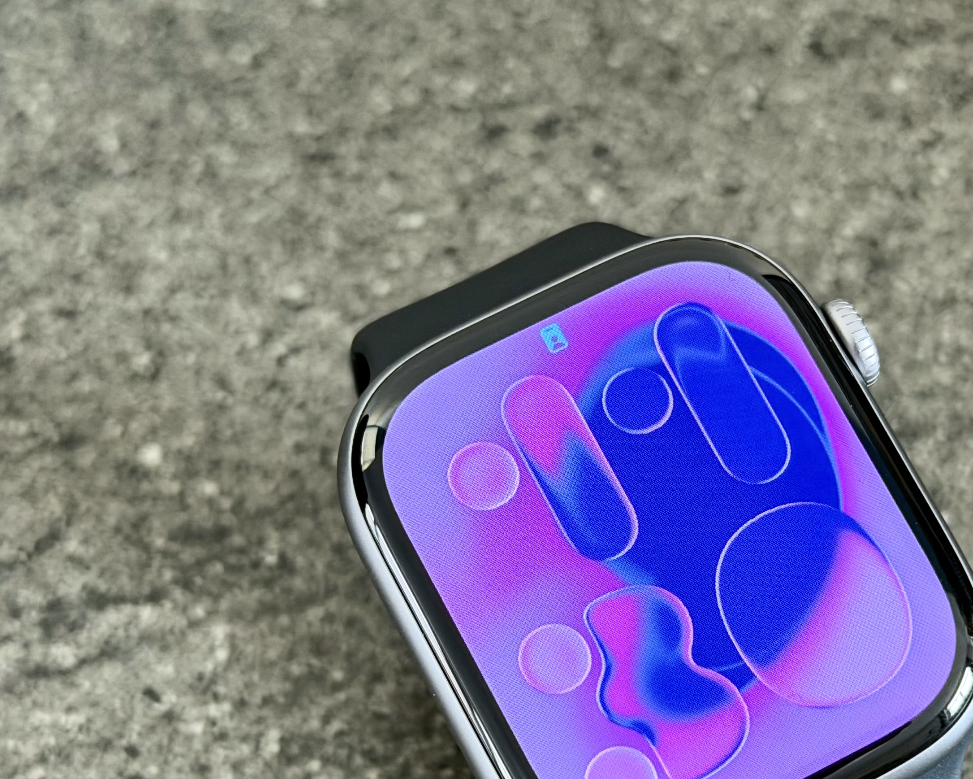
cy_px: 612
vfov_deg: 17.5
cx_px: 669
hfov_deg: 21.9
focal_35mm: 87
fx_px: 2505
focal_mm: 6.76
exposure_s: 1/59
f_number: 1.78
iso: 160
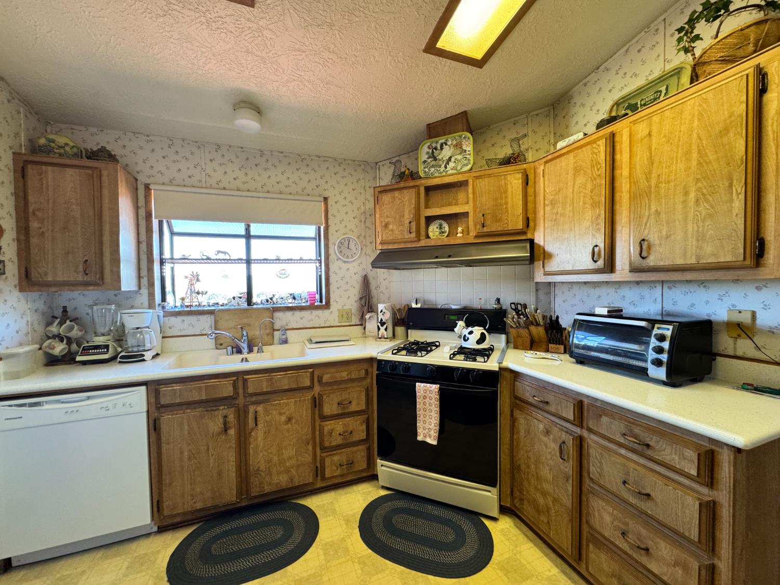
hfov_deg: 102.1
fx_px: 315
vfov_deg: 85.7
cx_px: 390
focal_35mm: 14
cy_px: 292
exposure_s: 1/60
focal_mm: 2.22
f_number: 2.2
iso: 200
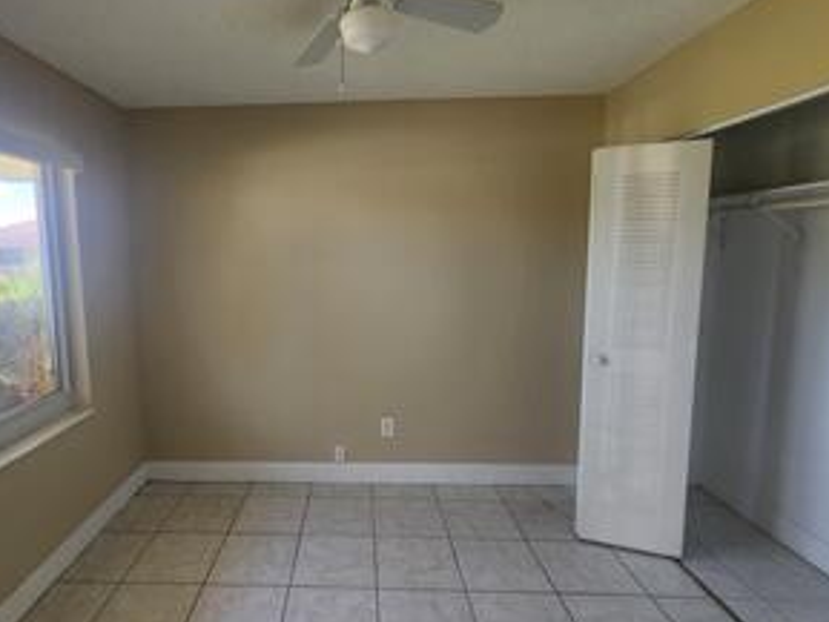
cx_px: 336
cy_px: 307
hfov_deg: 86.7
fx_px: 431
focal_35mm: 18
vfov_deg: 71.6
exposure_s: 1/60
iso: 125
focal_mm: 2.2
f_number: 2.2
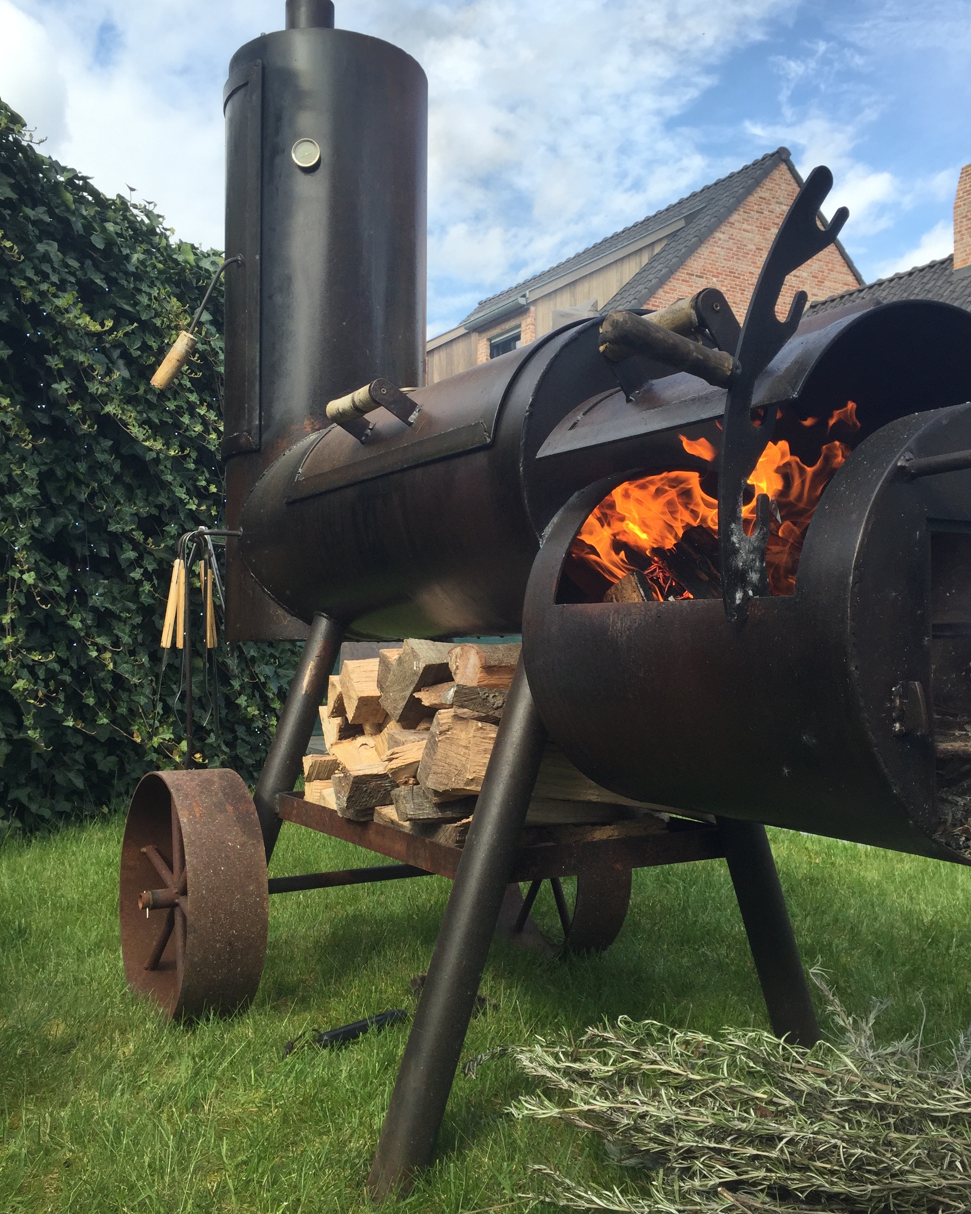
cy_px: 582
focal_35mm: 31
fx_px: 1114
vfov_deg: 57.2
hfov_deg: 47.1
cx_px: 497
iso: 32
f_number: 2.2
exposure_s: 1/860
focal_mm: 4.15
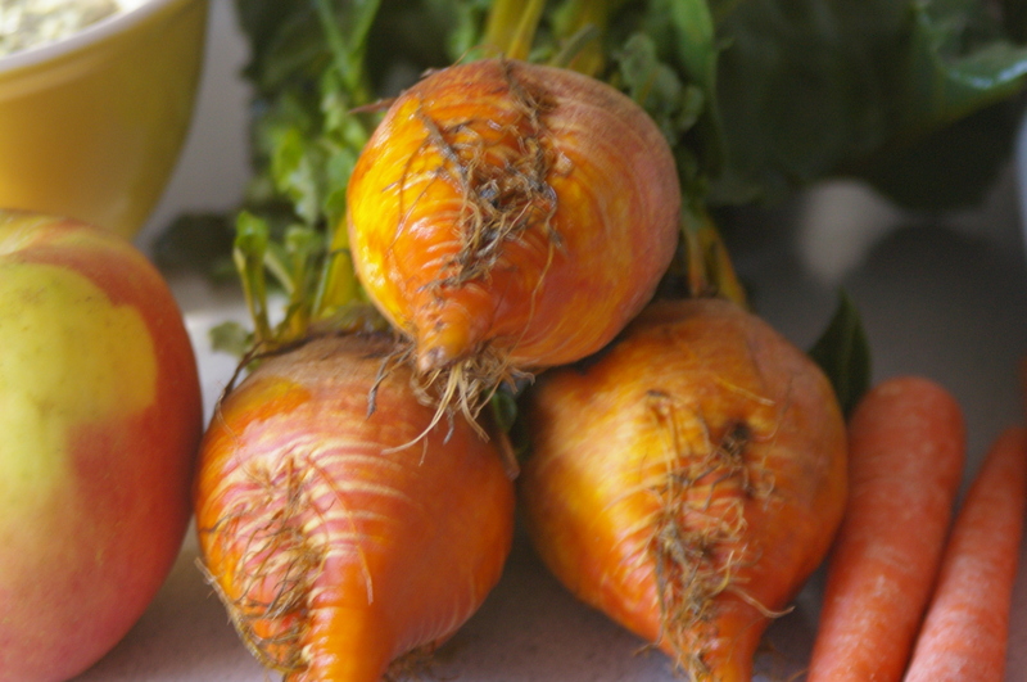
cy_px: 341
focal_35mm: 128
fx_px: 3632
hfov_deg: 16.1
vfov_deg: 10.7
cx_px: 514
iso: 800
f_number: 5.6
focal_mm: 85
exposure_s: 1/8
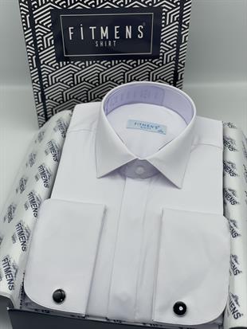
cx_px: 124
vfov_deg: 36.8
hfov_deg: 28.0
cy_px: 164
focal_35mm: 52
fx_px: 494
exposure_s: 1/436
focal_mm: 6
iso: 32
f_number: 2
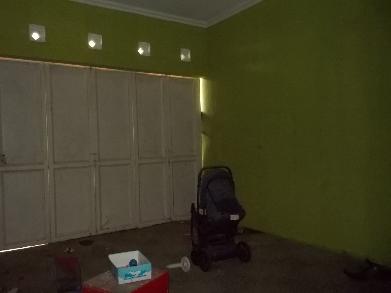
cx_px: 196
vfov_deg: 48.2
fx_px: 328
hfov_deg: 61.7
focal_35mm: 29
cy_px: 146
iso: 800
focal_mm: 4.1
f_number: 3.3
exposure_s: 1/30
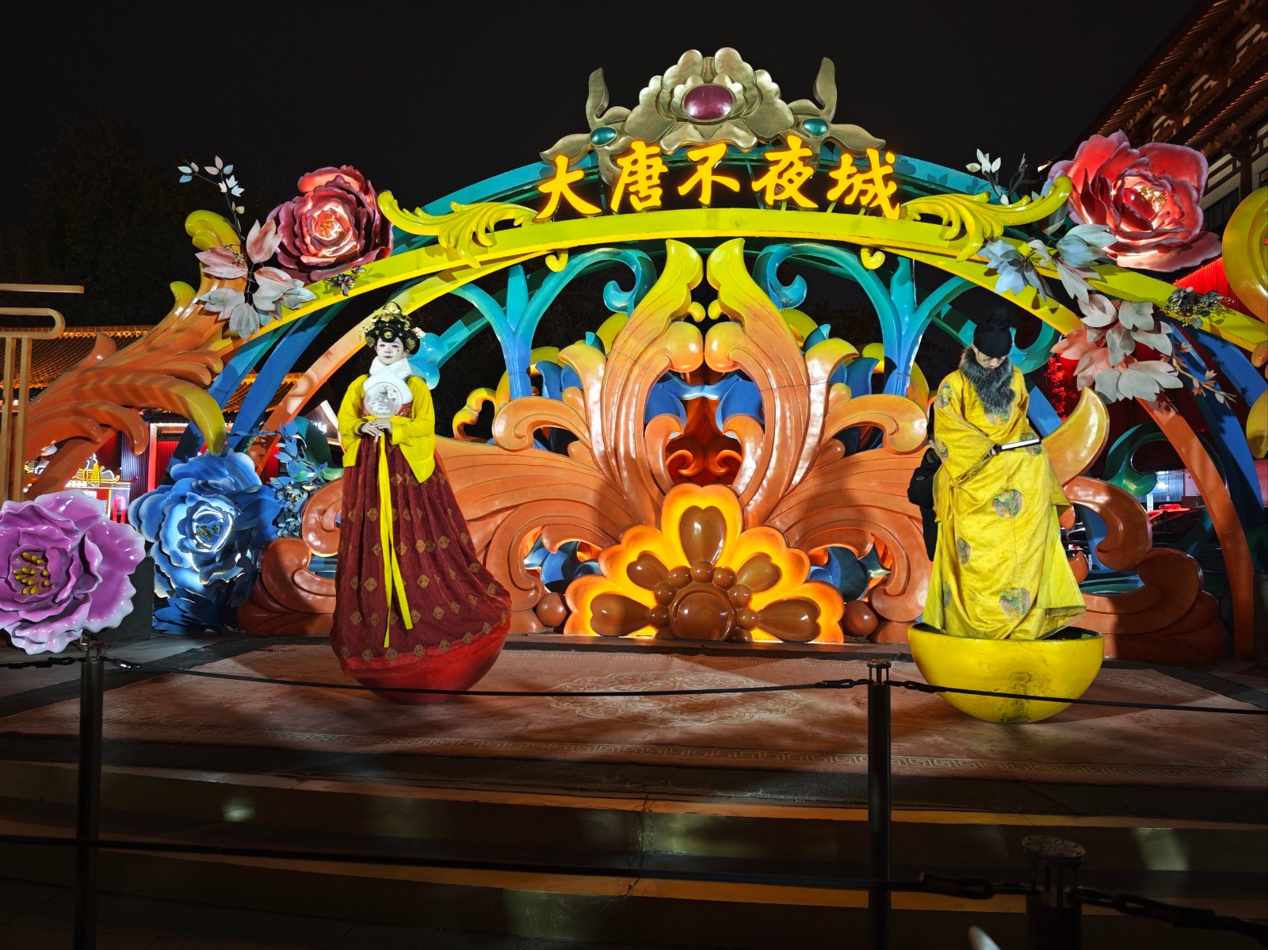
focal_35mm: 23
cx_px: 634
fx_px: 842
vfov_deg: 58.9
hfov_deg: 73.9
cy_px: 475
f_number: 1.42
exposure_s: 1/33.3
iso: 640
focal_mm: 6.68
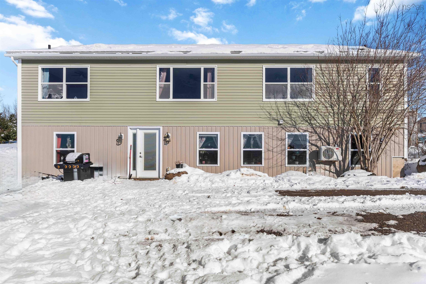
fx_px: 282
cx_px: 213
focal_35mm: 24
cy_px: 142
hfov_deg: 74.1
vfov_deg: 53.4
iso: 100
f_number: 4
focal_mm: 15.9
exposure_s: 1/3200
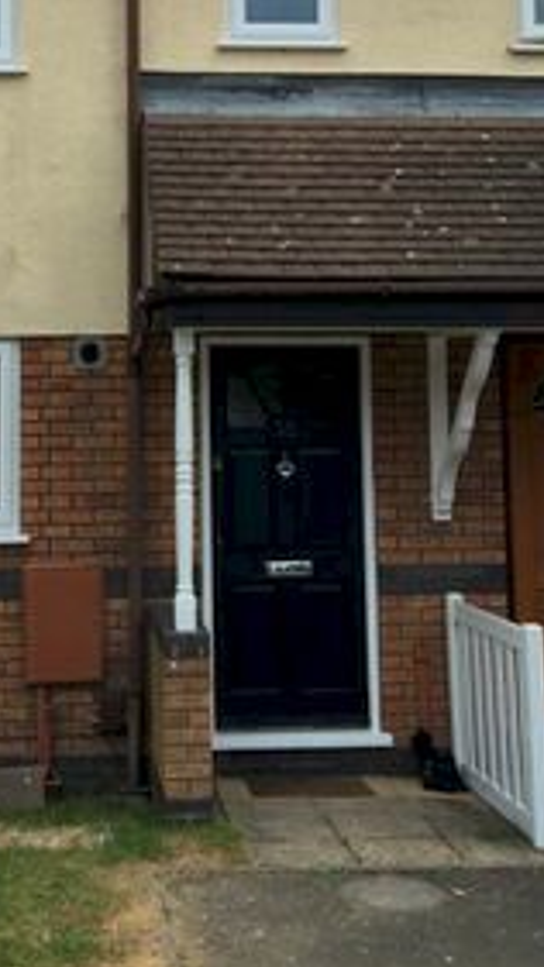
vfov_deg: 34.8
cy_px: 263
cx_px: 138
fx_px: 1513
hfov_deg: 20.2
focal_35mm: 59
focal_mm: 4.15
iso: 32
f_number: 2.2
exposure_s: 1/1014
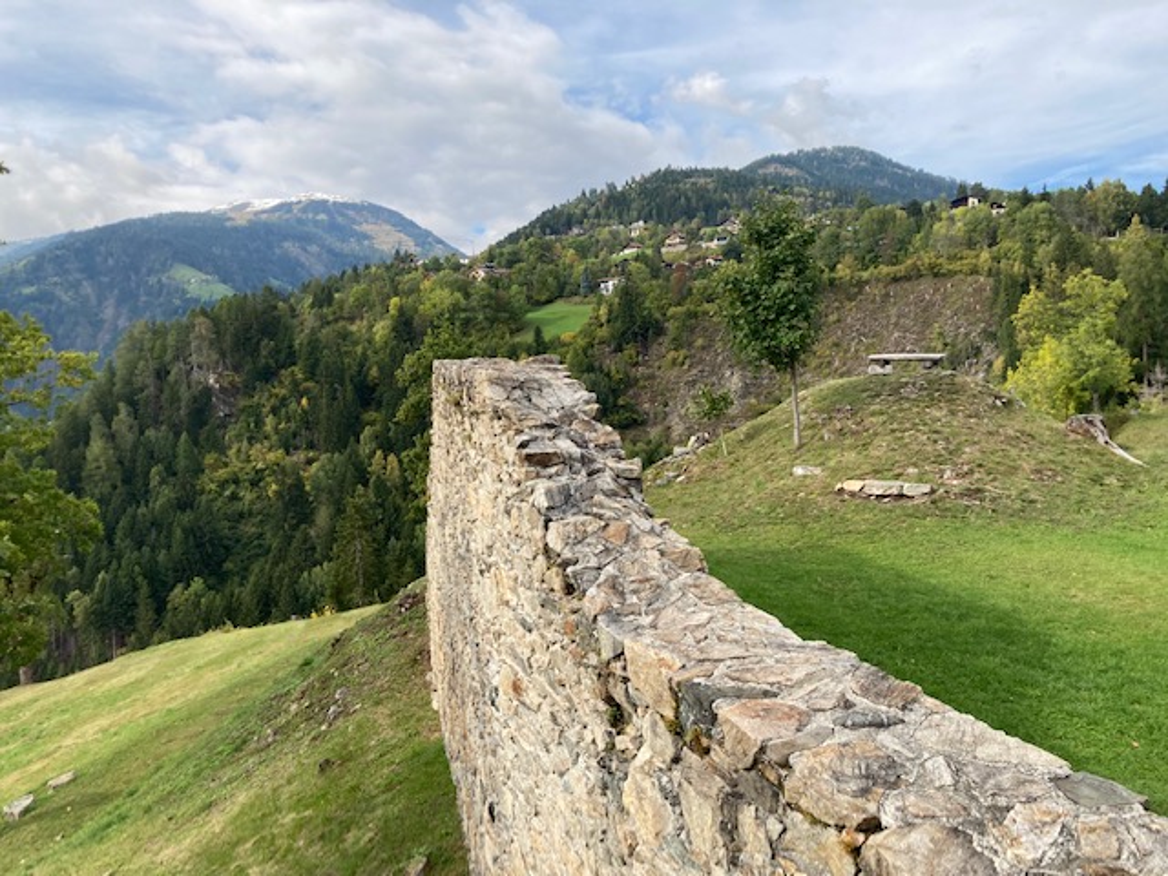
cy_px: 438
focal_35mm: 28
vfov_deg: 49.7
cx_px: 584
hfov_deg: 63.4
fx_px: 945
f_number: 1.8
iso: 20
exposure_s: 1/1156
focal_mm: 3.99
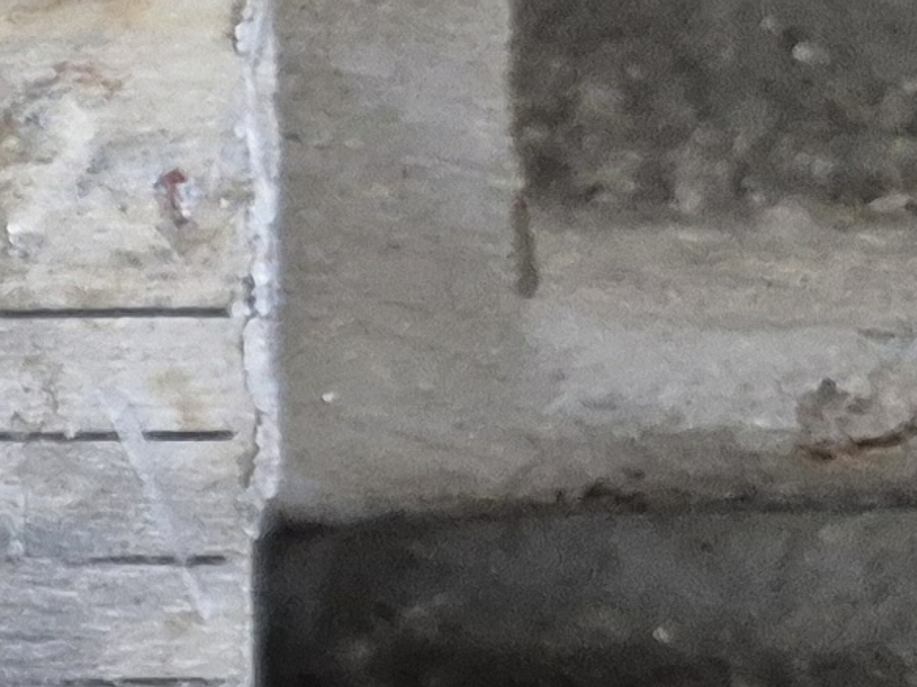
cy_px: 897
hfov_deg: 9.6
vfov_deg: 9.3
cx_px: -1872
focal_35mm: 157
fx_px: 4157
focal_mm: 5.4
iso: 640
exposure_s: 1/120
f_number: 1.8
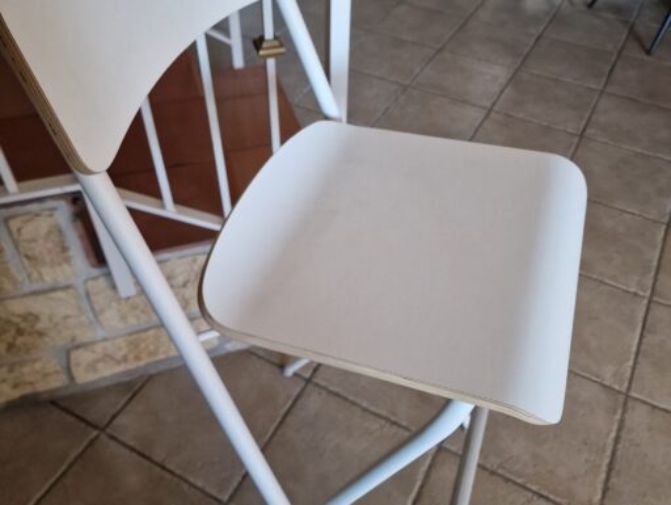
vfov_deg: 59.0
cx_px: 336
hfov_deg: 73.9
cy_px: 252
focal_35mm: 23
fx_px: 446
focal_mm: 6.4
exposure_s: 1/100
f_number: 1.8
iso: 400
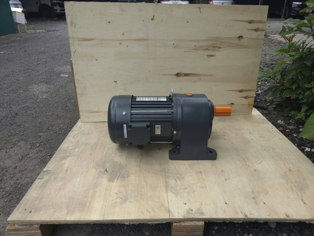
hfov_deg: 73.9
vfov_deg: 58.9
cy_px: 118
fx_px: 209
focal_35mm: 23
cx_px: 157
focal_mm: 6.3
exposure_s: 1/244
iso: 12
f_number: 1.7
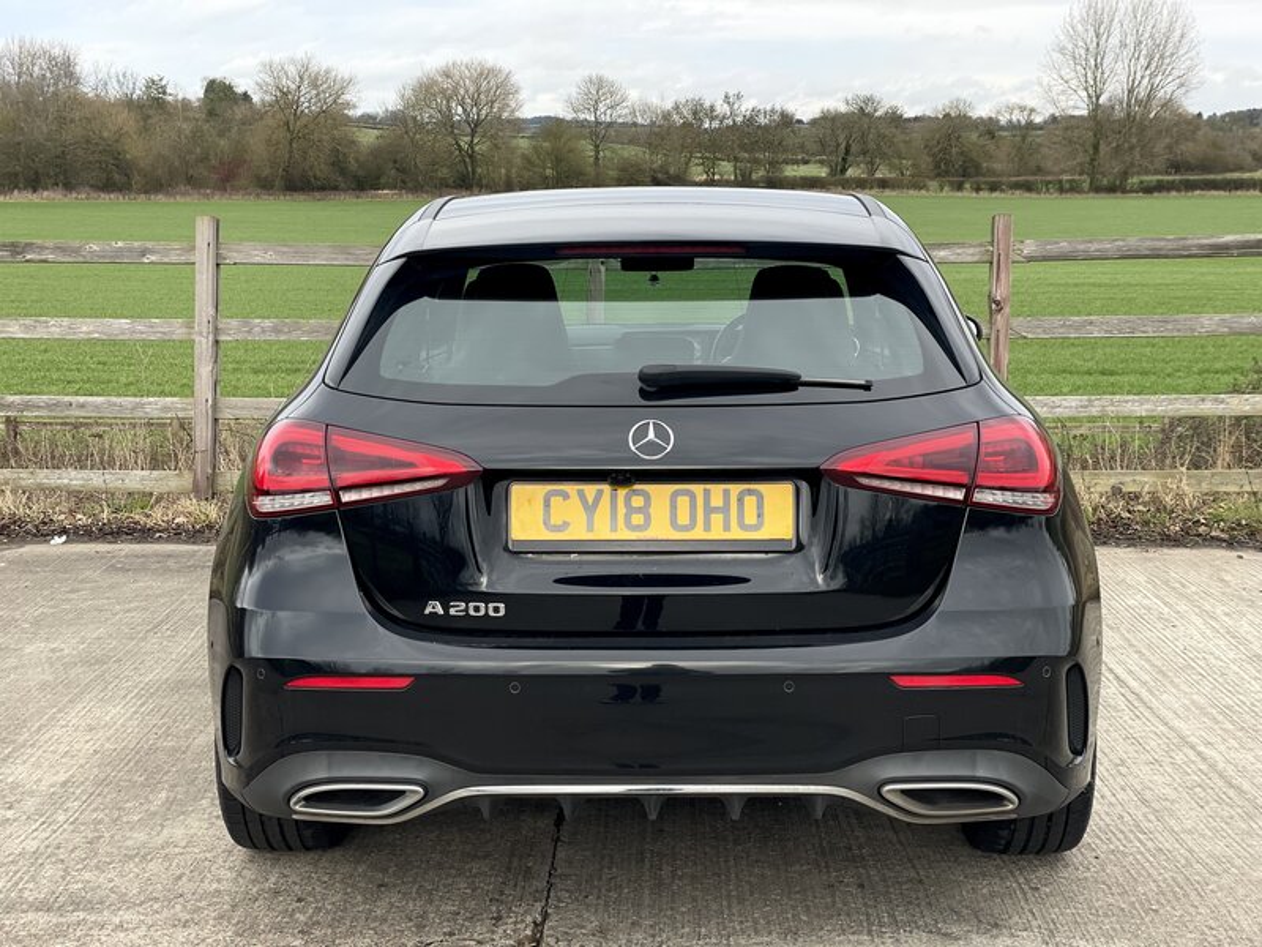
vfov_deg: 28.0
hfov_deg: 36.8
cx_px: 631
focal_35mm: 52
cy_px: 474
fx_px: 1896
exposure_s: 1/157
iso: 25
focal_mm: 6
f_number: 2
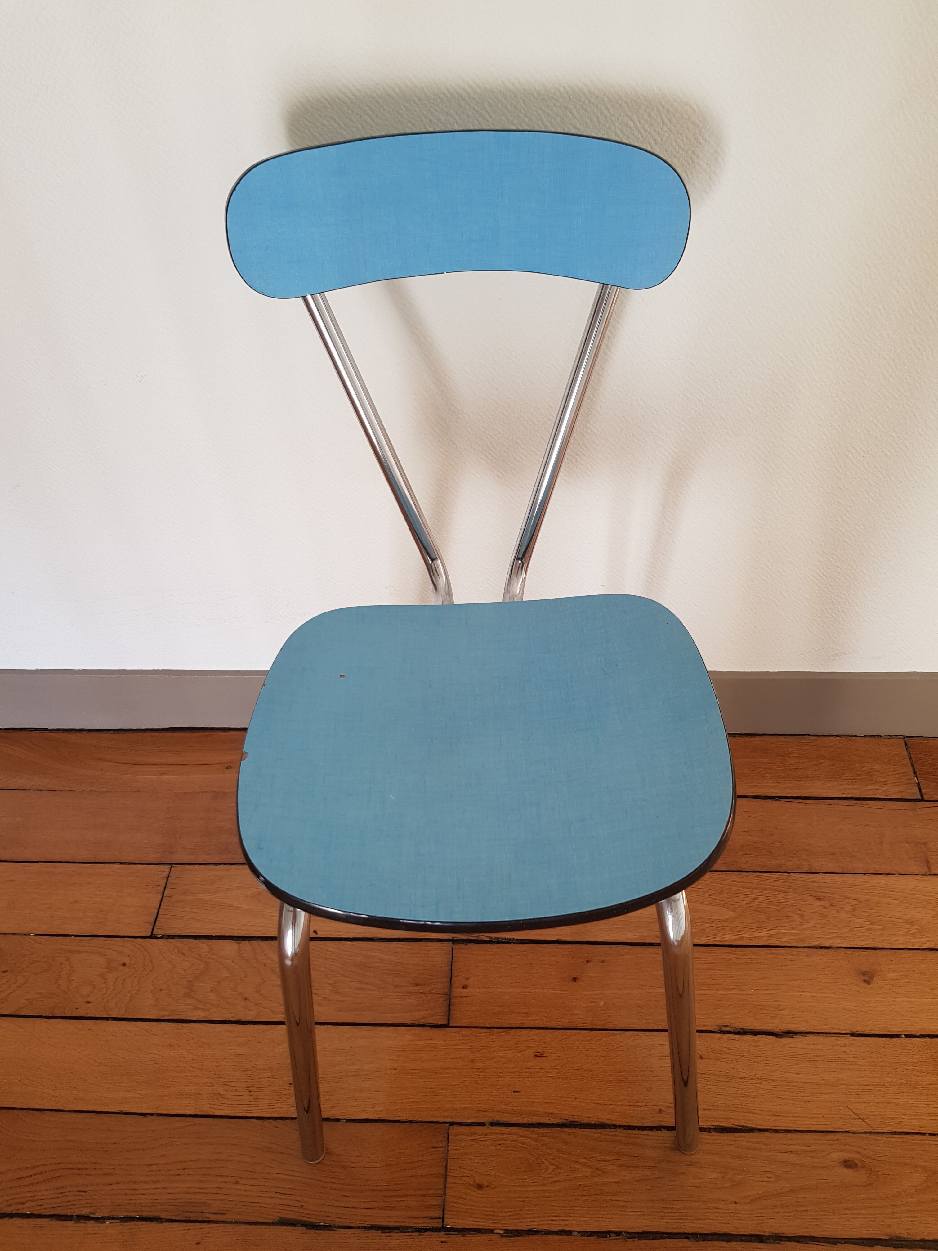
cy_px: 626
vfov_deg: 67.3
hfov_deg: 53.1
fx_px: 939
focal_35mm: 26
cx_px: 469
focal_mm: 4.2
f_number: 1.7
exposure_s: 1/50
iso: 50
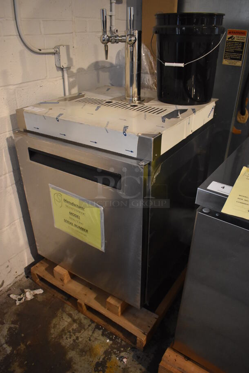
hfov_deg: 48.0
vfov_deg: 67.3
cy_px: 186
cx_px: 124
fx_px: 280
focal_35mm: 27
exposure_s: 1/125
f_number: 3.5
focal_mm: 18
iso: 2800
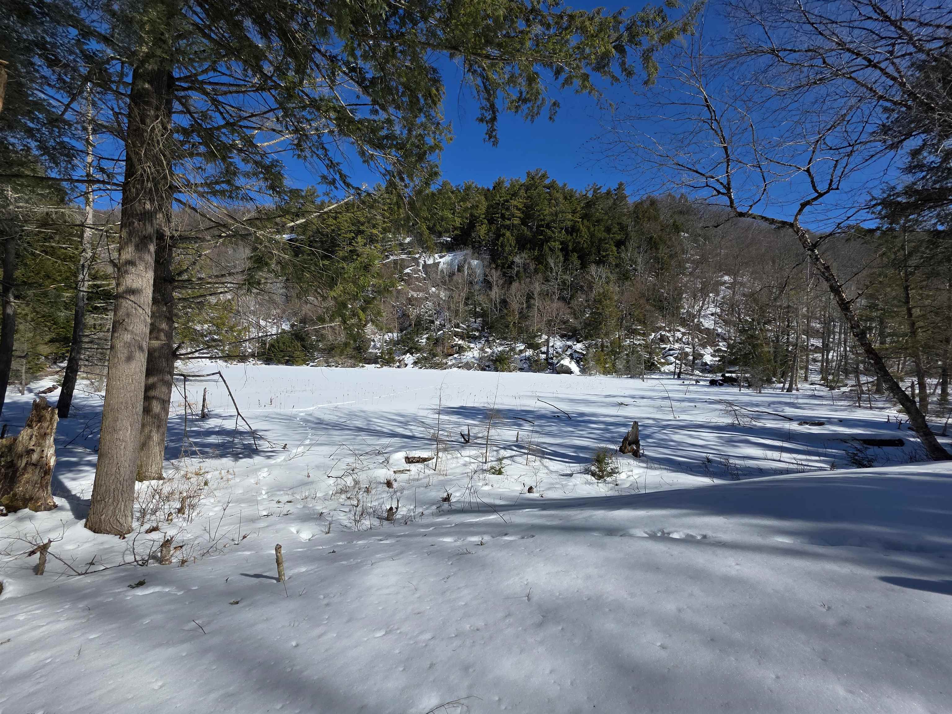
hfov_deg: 106.2
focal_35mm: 13
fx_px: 358
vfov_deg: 89.9
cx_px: 476
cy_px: 357
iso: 40
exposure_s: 1/3264
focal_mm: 2.2
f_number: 1.9
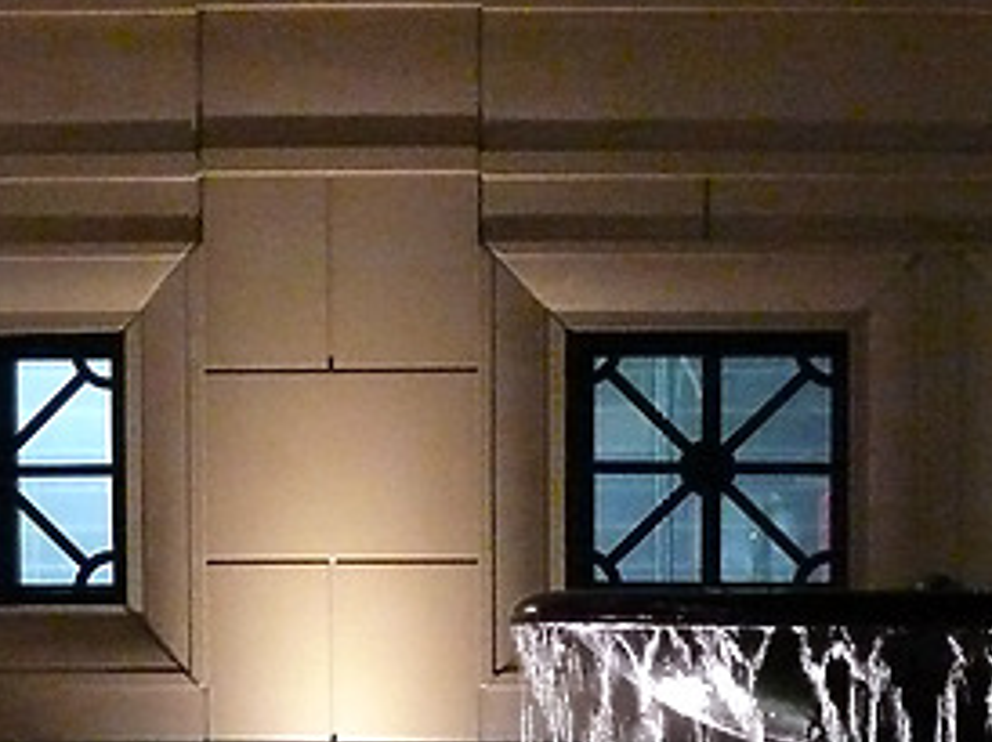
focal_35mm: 115
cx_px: 949
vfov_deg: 12.1
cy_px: 1196
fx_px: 3293
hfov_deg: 16.8
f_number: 2.8
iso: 800
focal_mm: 7.4
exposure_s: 1/30
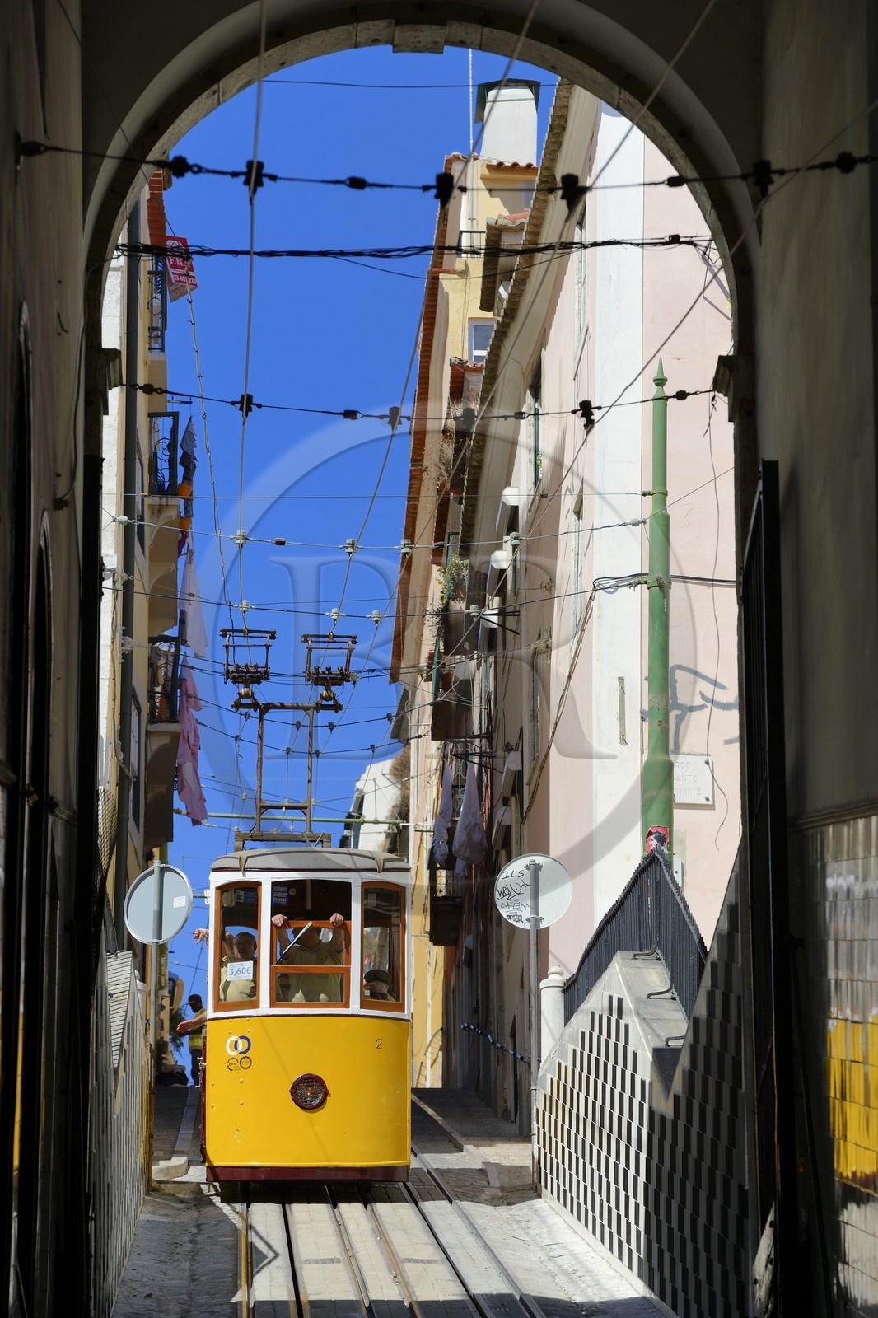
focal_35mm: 145
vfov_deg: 14.2
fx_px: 5306
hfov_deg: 9.5
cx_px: 439
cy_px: 659
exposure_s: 1/320
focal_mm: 145
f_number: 8
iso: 100
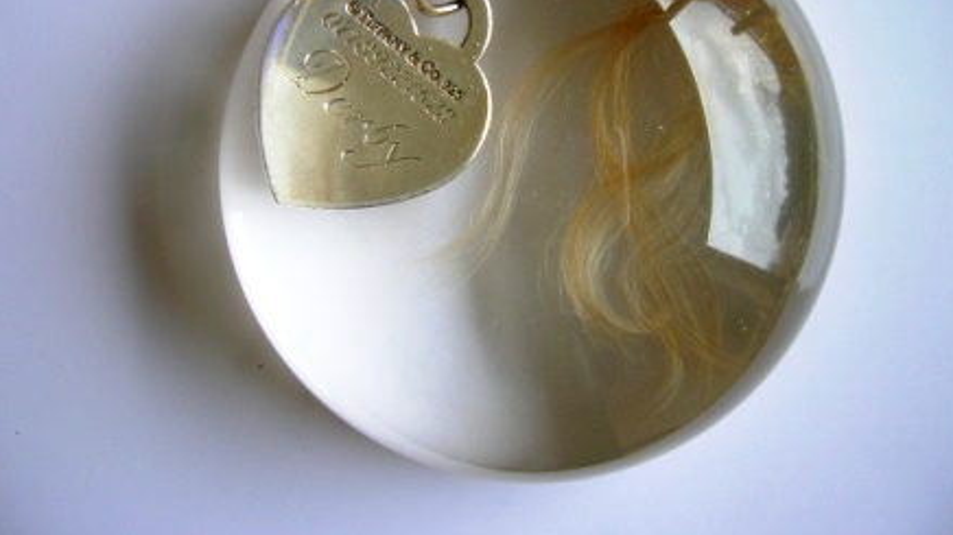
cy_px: 171
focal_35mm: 38
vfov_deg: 30.9
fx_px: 960
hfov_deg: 52.8
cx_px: 487
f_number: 2.9
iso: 50
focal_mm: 5.7
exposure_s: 1/23.7
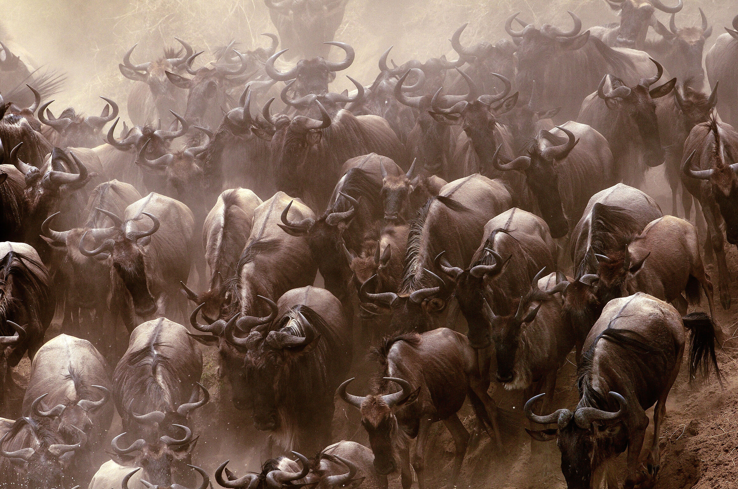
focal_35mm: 750
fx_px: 15344
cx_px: 369
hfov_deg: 2.8
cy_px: 244
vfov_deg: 1.8
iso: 400
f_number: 8
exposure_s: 1/1000
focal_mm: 500
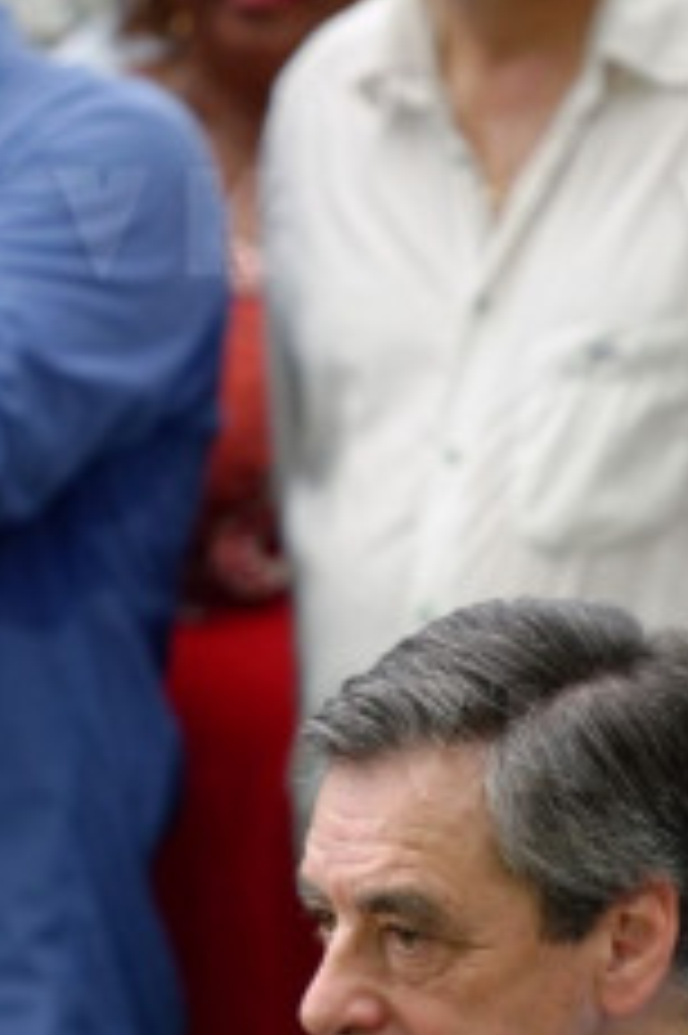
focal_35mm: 644
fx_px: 18496
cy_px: 842
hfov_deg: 2.1
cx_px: 169
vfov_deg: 3.2
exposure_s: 1/320
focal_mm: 165
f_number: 2.8
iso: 200
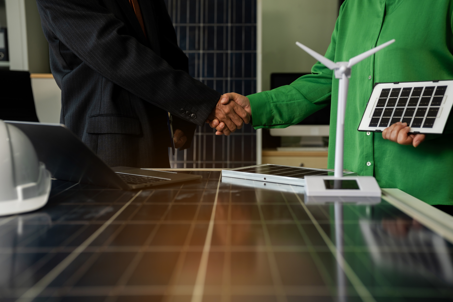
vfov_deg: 29.9
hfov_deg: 43.6
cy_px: 151
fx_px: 566
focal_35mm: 45
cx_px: 226
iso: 400
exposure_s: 1/200
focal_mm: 45
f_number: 2.8
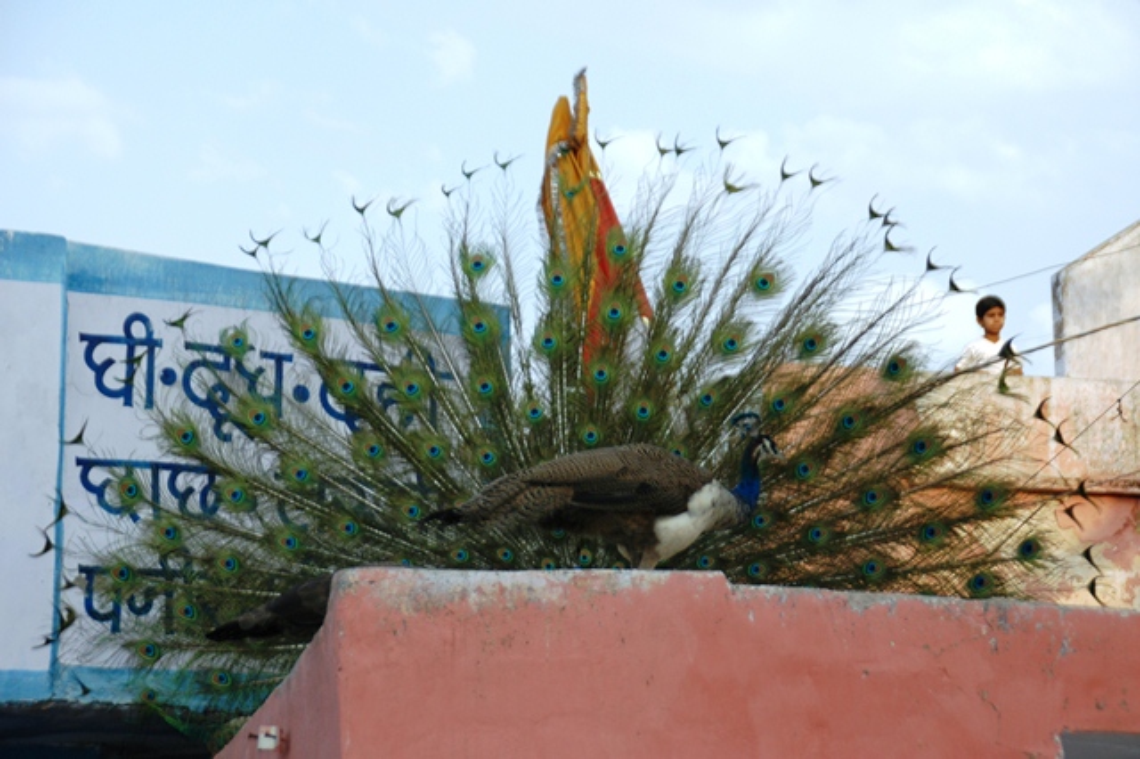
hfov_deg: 18.2
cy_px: 380
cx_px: 570
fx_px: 3561
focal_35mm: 112
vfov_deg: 12.2
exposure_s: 1/320
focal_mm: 75
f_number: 5.6
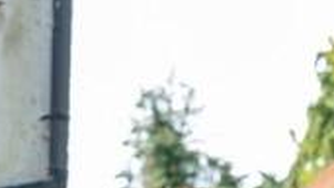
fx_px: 1248
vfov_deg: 8.1
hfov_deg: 13.4
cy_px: 410
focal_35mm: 141
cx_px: 631
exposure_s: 1/200
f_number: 2.8
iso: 80
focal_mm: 23
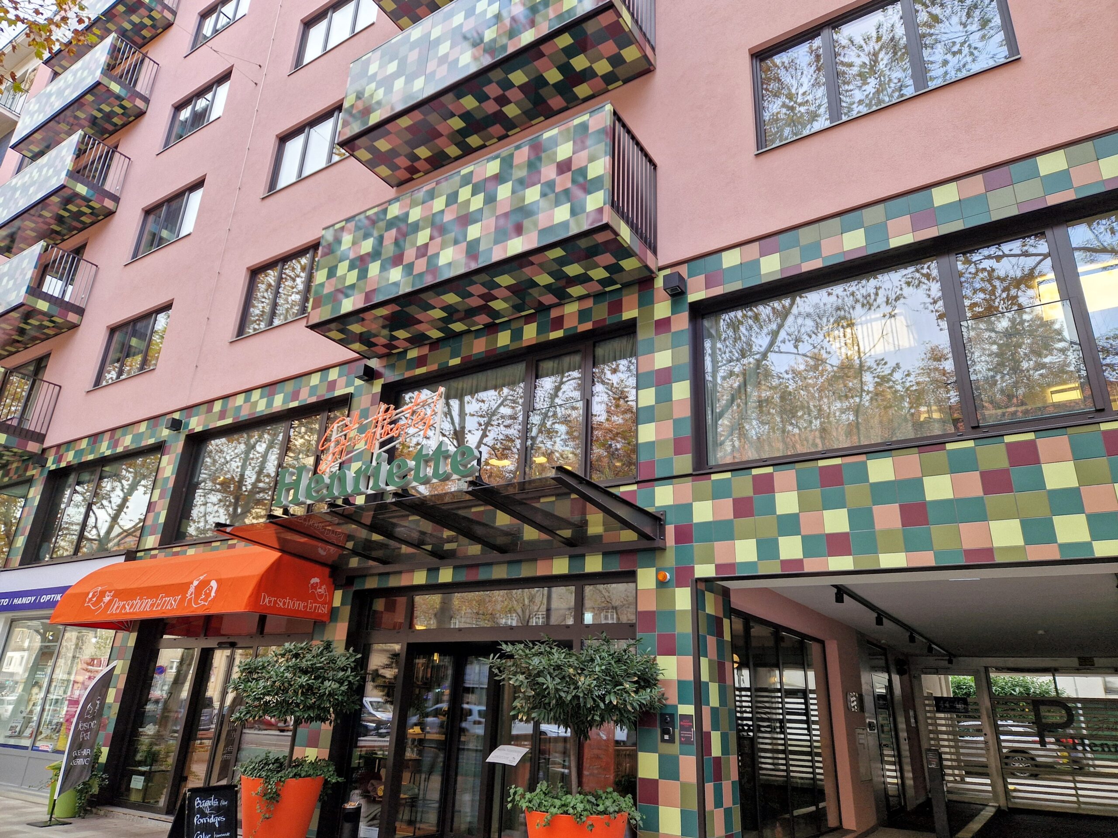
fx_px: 743
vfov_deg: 58.9
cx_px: 559
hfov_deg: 73.9
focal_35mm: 23
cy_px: 419
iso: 50
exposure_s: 1/180
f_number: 1.8
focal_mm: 5.4
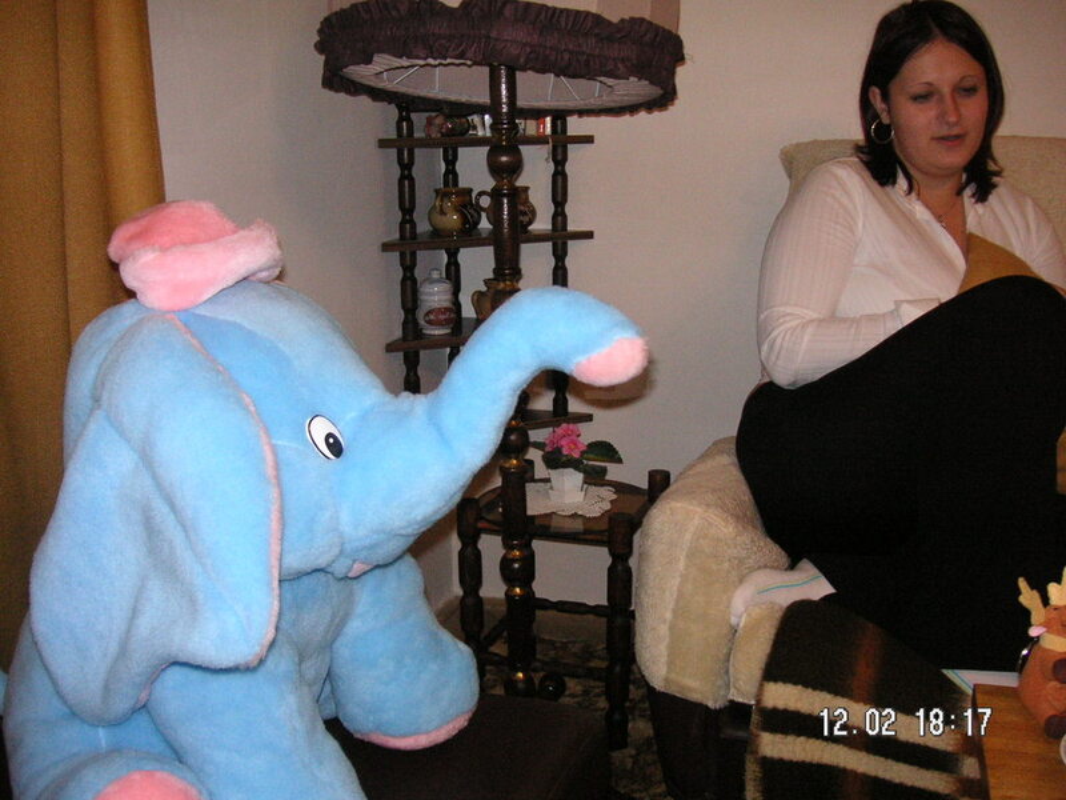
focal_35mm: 37
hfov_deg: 50.1
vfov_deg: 38.7
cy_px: 400
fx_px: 1139
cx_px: 533
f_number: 2.8
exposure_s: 1/45
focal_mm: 6.1
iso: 160
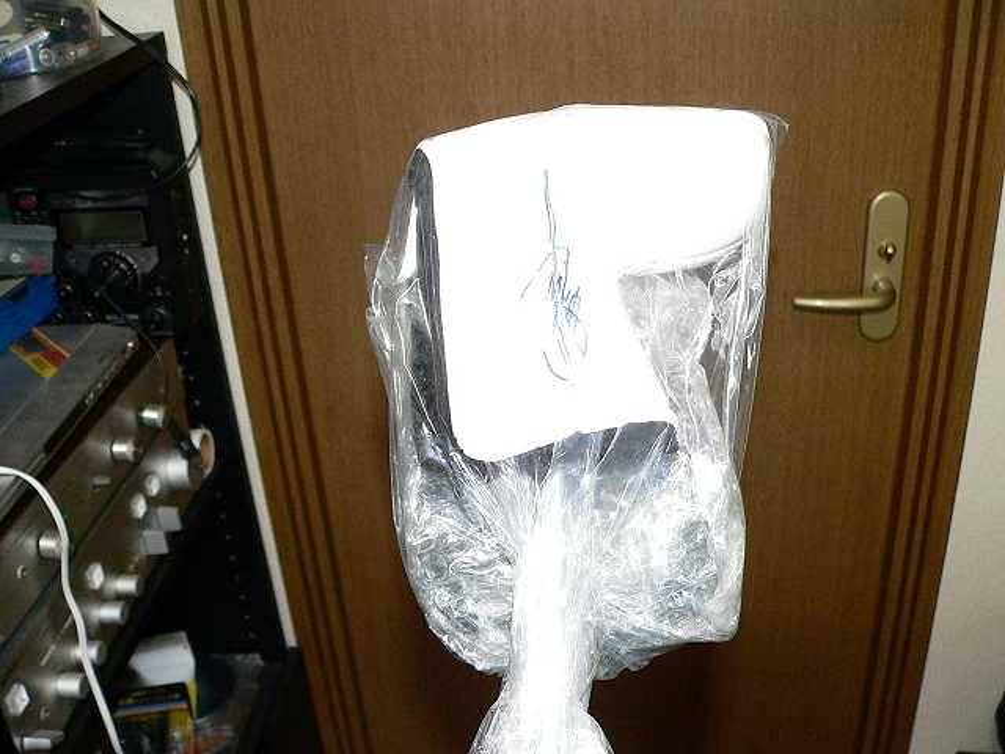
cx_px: 502
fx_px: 1045
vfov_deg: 39.7
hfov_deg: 51.4
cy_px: 377
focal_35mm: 36
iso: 400
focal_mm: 6
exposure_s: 1/60
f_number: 2.8
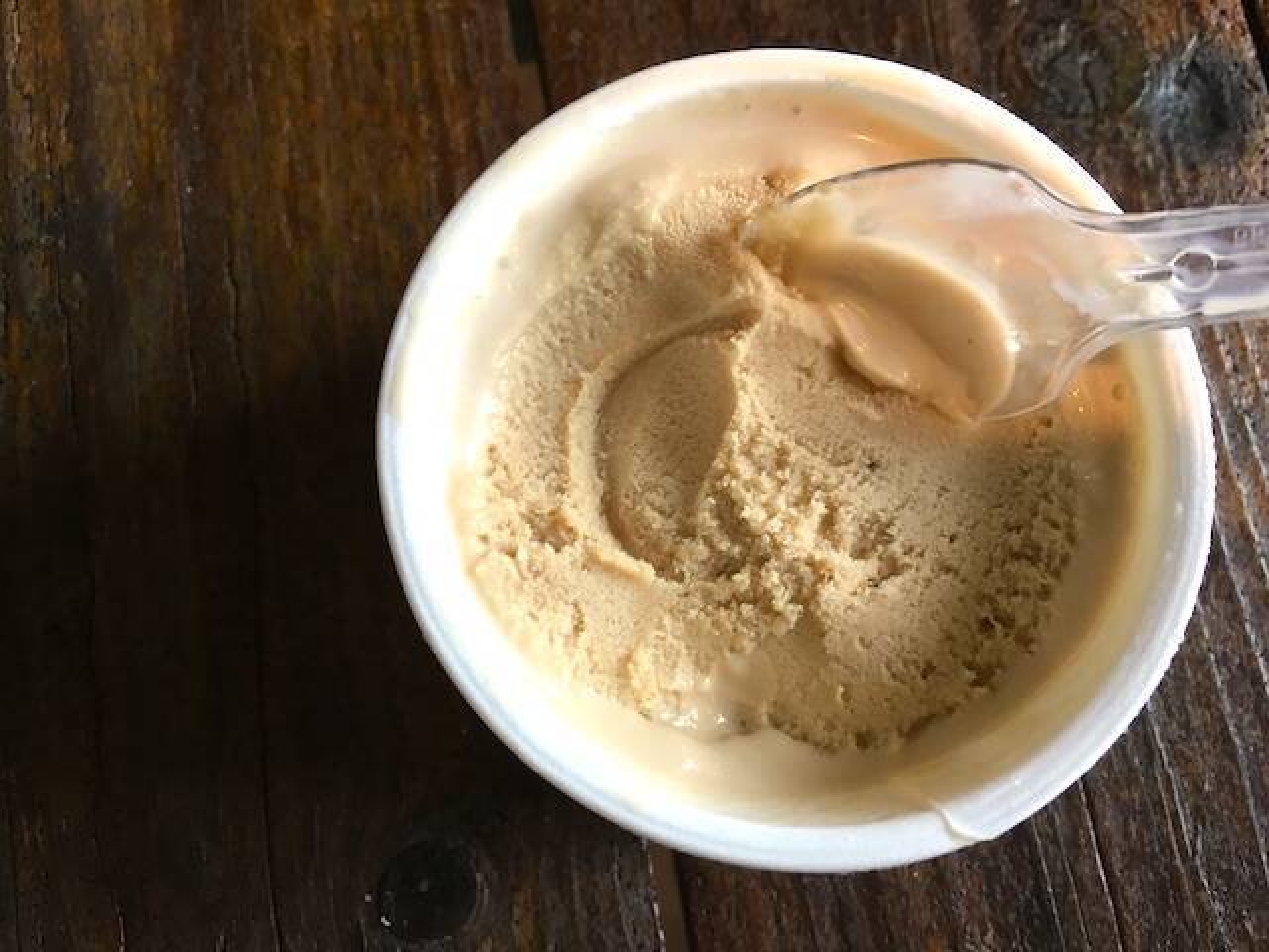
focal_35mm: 29
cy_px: 476
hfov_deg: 61.7
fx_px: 1063
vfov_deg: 48.2
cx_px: 634
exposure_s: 1/30
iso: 80
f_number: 2.2
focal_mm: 4.15
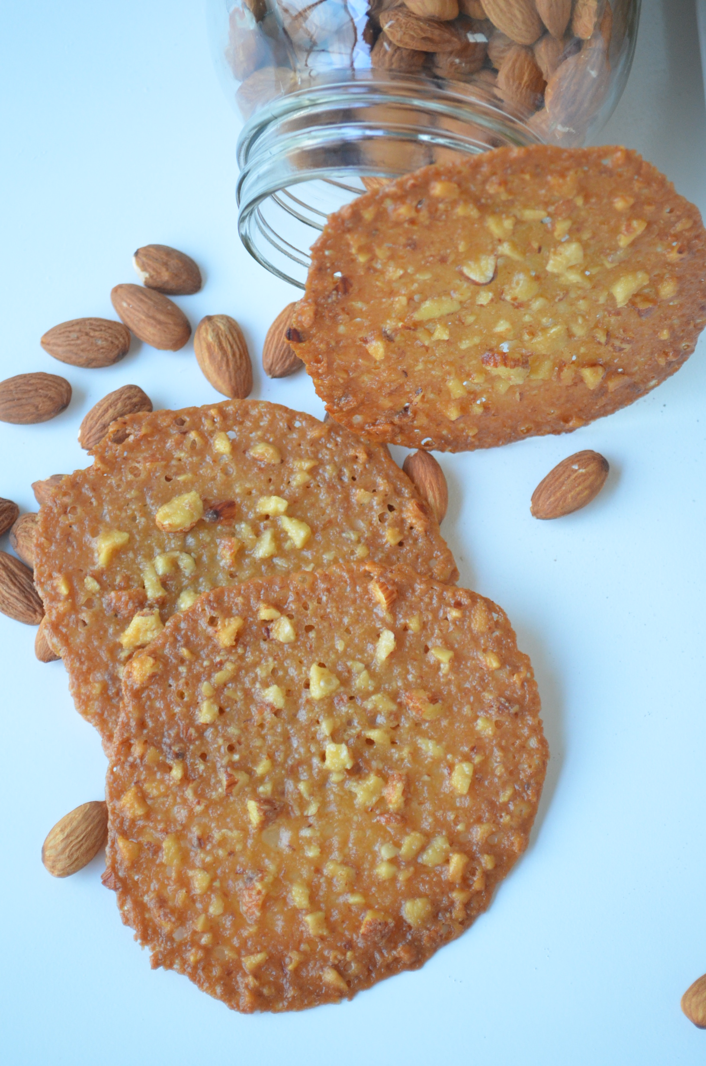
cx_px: 353
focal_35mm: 82
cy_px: 533
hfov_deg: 16.5
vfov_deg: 24.7
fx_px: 2438
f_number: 5.6
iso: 1100
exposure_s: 1/60
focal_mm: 55
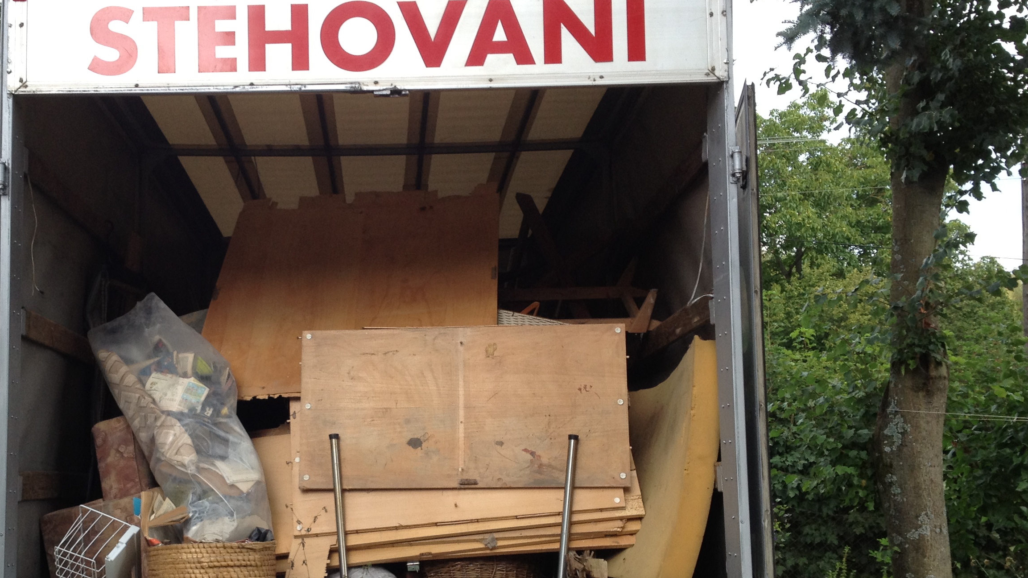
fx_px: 1472
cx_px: 372
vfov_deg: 22.2
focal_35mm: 54
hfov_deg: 38.2
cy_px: 366
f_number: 2.4
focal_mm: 4.28
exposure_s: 1/136
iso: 64
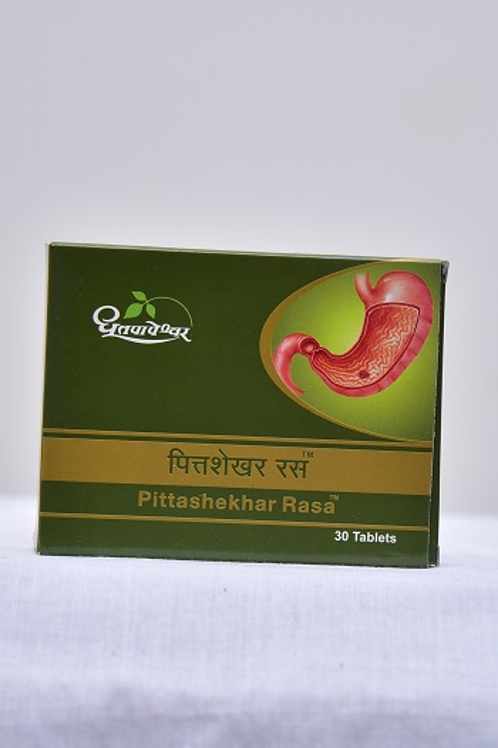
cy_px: 374
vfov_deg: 22.2
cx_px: 249
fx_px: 1911
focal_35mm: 92
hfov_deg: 14.8
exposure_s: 1/125
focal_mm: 92
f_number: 4
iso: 1250
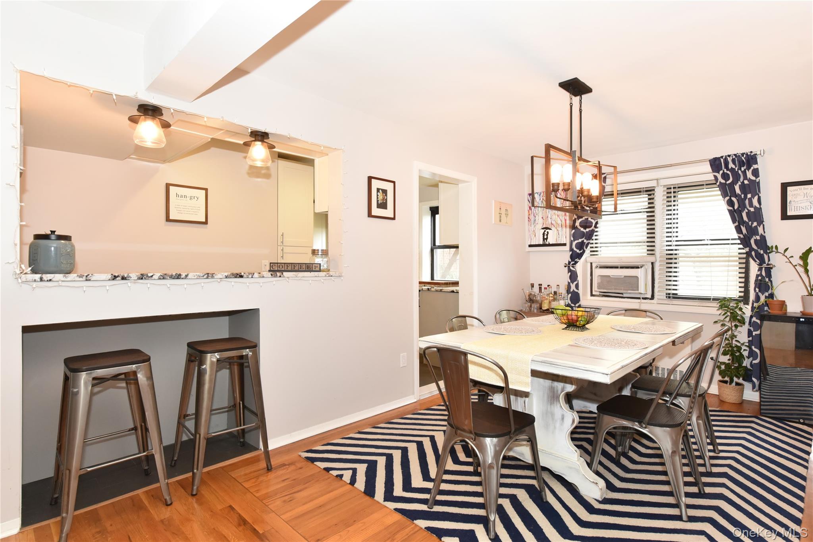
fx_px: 407
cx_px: 406
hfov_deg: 90.0
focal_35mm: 18
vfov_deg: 67.4
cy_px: 271
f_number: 8
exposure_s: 1/50
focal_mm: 18
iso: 2000
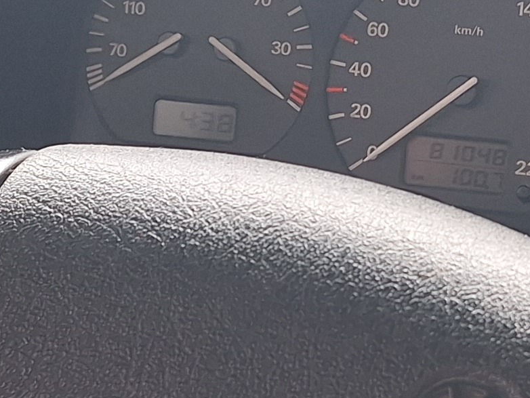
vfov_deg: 12.3
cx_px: 347
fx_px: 1838
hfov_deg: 16.4
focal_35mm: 120
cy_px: 278
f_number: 1.8
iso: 64
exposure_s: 1/50
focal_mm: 5.54
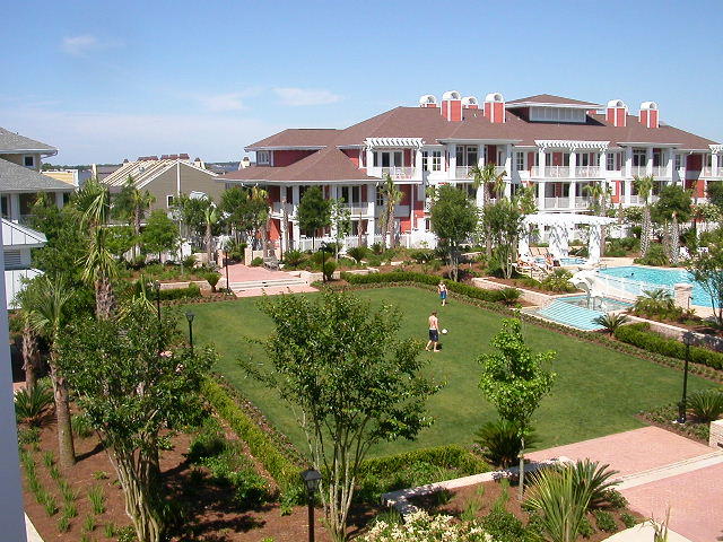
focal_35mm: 37
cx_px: 362
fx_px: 773
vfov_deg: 38.7
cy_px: 271
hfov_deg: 50.1
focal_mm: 5.6
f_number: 4.5
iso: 100
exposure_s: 1/724
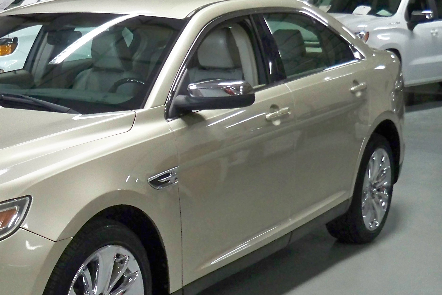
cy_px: 188
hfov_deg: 27.4
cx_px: 41
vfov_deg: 19.2
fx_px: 872
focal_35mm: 71
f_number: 3.1
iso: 400
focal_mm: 6.3
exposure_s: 1/60
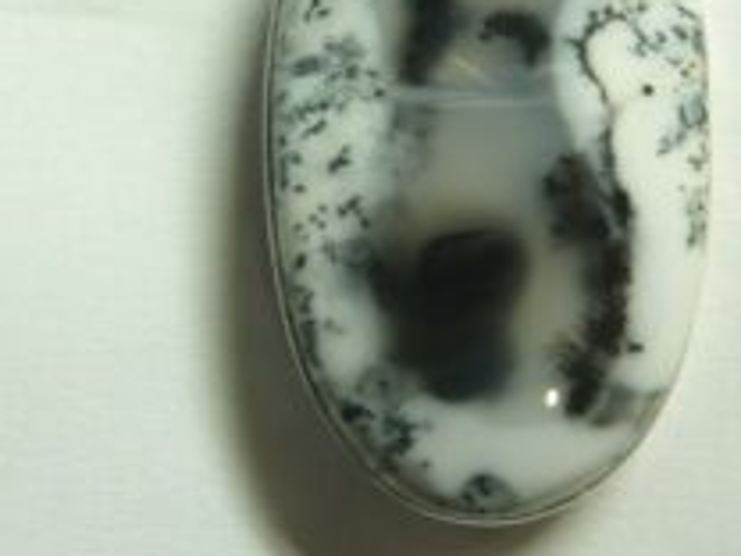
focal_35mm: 48
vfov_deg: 29.1
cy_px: 61
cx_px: 370
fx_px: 1028
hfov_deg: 39.7
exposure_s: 1/40
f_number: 3.3
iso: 80
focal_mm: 4.1
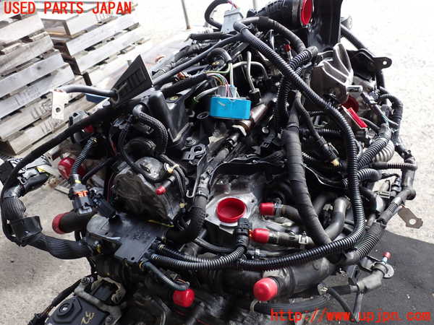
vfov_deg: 46.8
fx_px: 376
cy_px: 162
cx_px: 217
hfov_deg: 60.0
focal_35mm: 30
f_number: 3.2
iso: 100
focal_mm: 5.4
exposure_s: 1/125
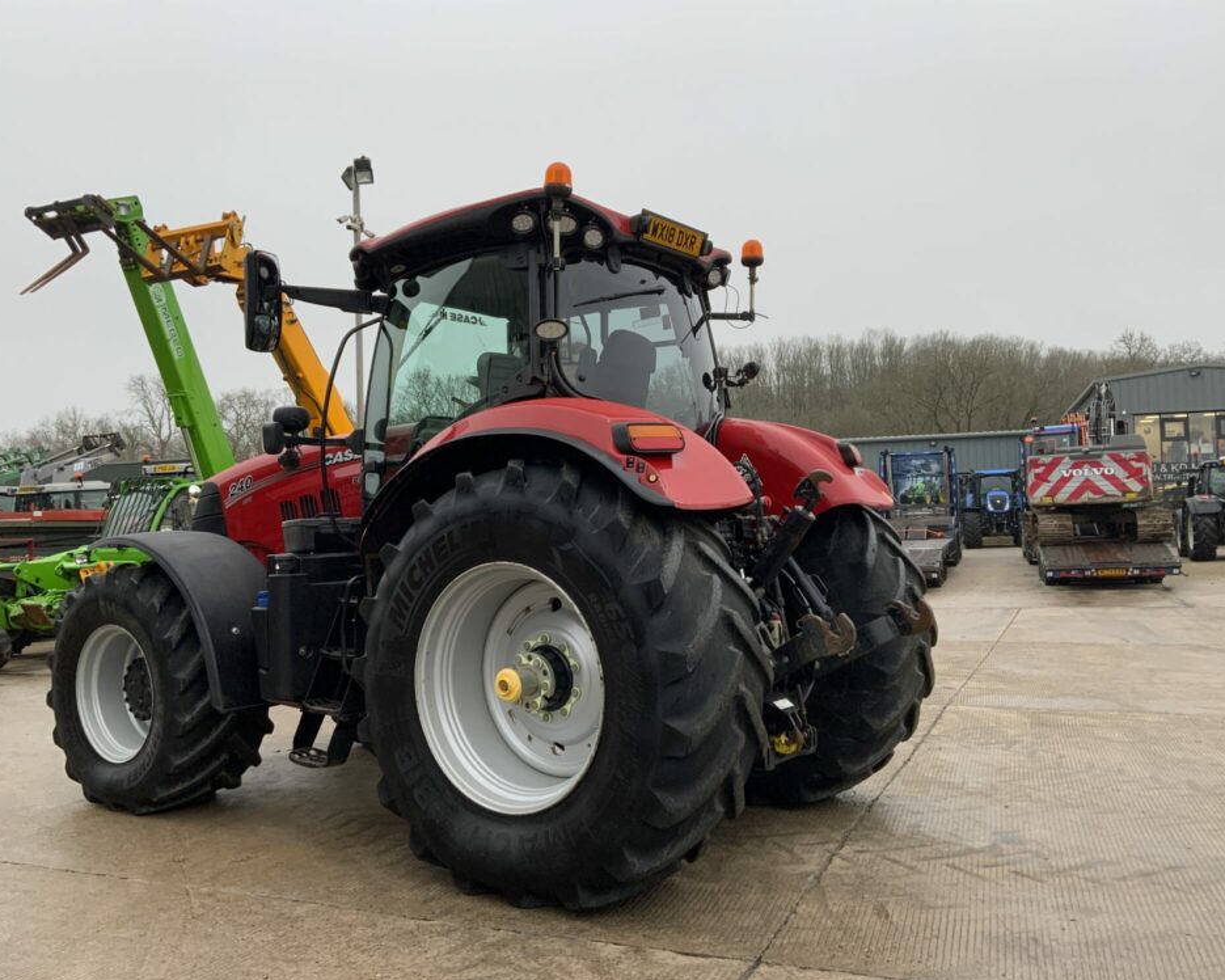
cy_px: 482
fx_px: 1124
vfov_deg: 47.1
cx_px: 599
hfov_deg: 57.2
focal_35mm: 31
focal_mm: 3
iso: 20
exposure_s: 1/122
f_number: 1.8
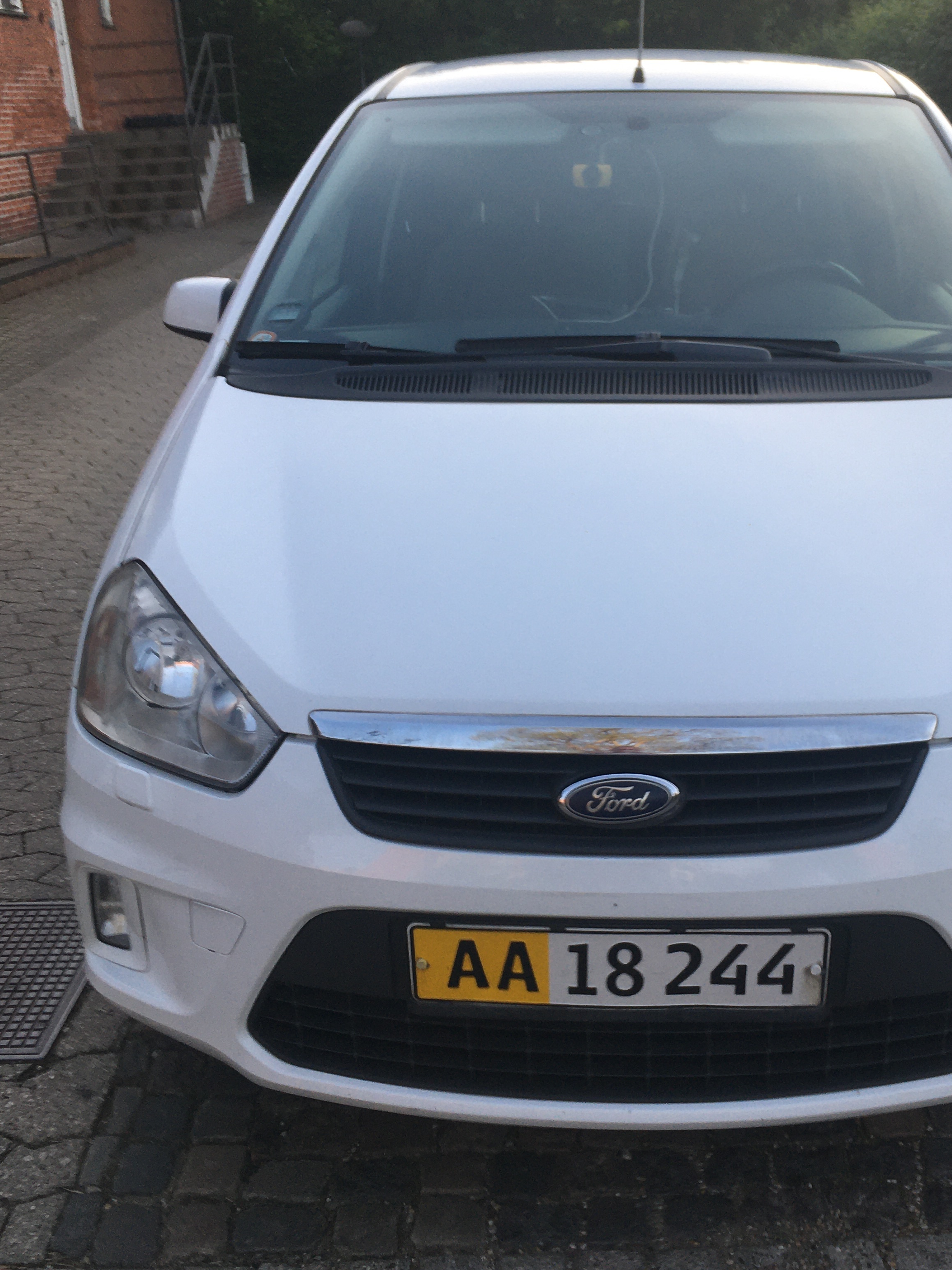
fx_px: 1393
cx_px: 616
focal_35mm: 38
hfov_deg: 37.4
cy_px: 600
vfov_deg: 49.0
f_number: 2.2
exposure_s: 1/308
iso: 25
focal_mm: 4.15
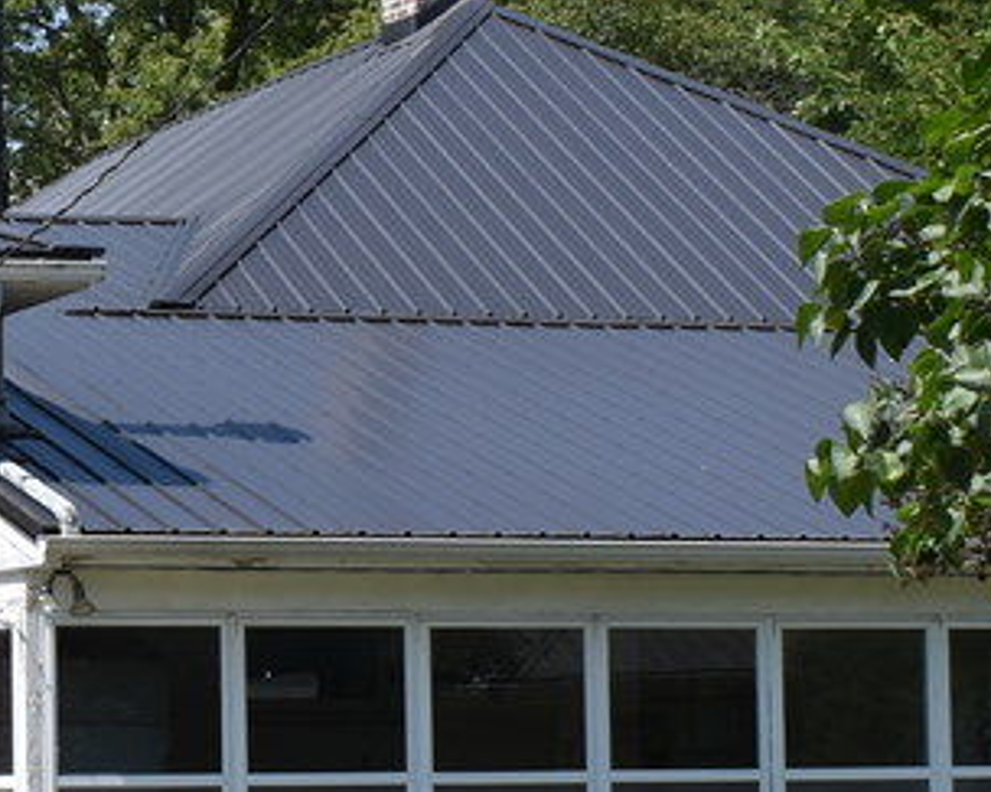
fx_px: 3958
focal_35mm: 135
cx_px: -205
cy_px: 407
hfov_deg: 13.8
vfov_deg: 11.4
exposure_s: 1/200
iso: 100
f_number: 10
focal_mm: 18
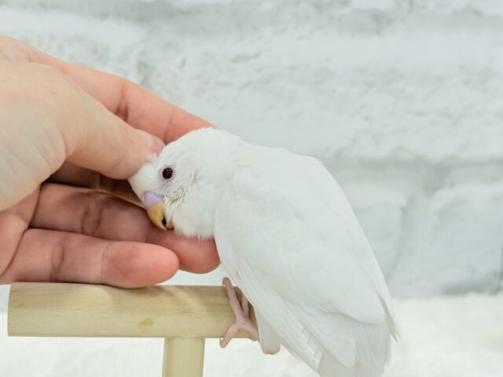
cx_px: 252
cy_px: 188
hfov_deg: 36.8
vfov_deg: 28.0
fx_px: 756
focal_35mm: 52
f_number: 1.6
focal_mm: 5.96
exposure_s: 1/50
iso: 32
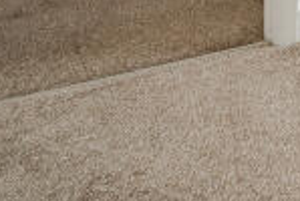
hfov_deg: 15.7
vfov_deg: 11.1
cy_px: -332
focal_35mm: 96
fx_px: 802
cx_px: 634
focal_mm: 14
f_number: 6.3
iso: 320
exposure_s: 1/640
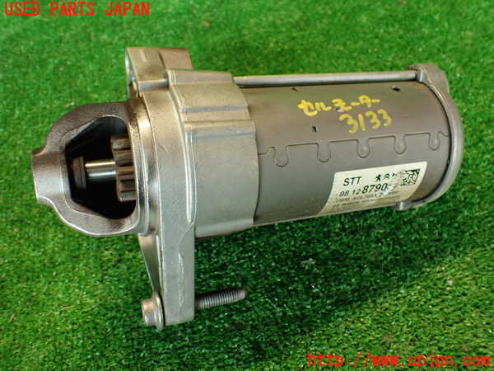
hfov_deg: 56.8
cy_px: 186
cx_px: 247
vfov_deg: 44.2
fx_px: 457
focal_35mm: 32
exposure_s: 1/30
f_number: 2.4
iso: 250
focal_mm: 5.79
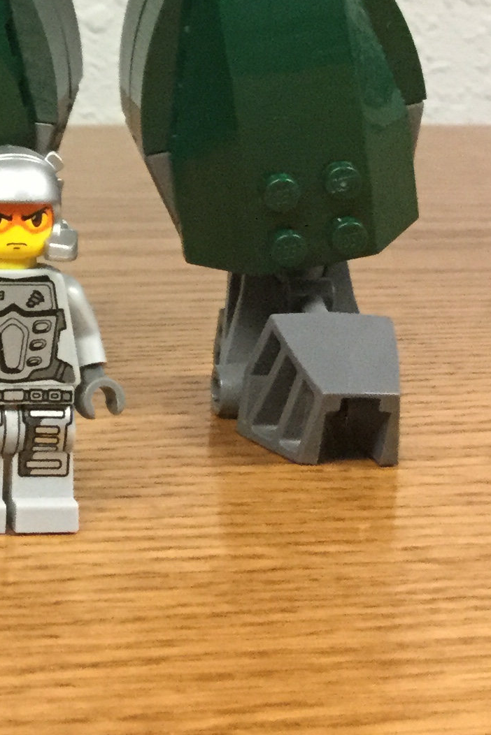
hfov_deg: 13.3
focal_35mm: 100
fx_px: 2044
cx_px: -109
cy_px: -14
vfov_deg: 19.7
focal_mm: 3.3
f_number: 2.4
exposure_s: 1/30
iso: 160
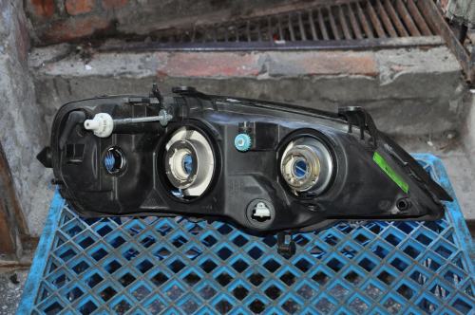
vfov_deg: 28.0
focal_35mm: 48
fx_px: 633
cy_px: 158
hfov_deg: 41.2
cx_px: 238
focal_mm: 32
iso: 800
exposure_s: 1/60
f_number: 4.2
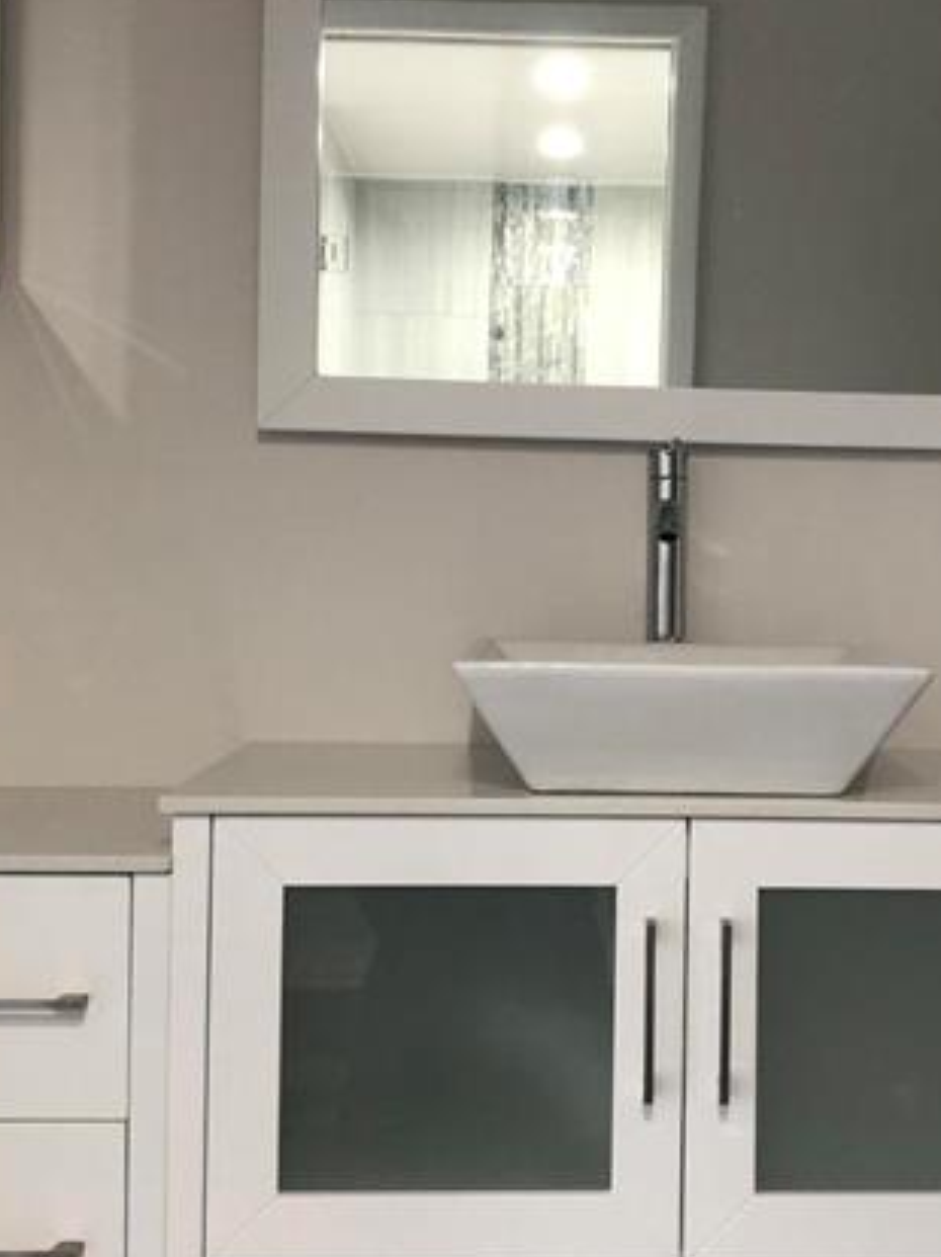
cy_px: 610
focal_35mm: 52
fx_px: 1887
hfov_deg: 27.8
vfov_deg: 36.8
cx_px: 647
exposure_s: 1/15
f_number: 1.8
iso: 40
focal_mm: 4
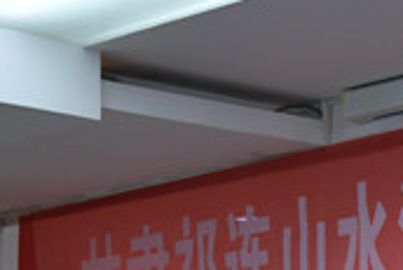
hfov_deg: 11.7
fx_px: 1949
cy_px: 582
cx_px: 342
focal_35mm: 174
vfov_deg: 7.5
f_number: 5
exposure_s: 1/100
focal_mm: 40
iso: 1000
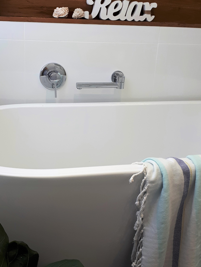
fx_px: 325
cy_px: 124
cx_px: 77
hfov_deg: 34.2
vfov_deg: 44.8
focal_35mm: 42
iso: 50
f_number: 1.9
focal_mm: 3.6
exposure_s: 1/50
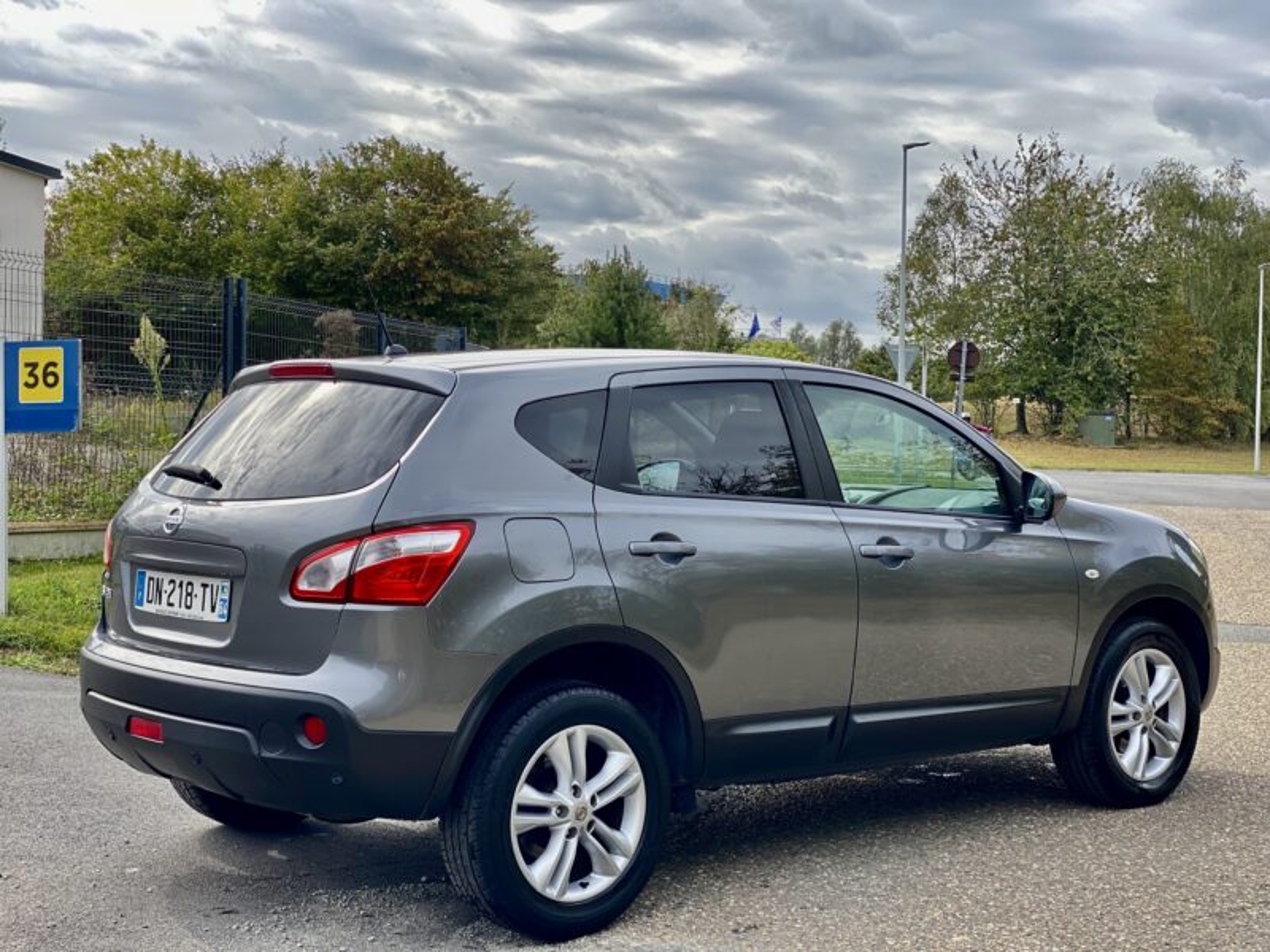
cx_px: 635
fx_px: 1908
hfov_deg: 36.8
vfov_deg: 28.0
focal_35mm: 52
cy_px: 476
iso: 20
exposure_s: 1/343
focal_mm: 6
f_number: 2
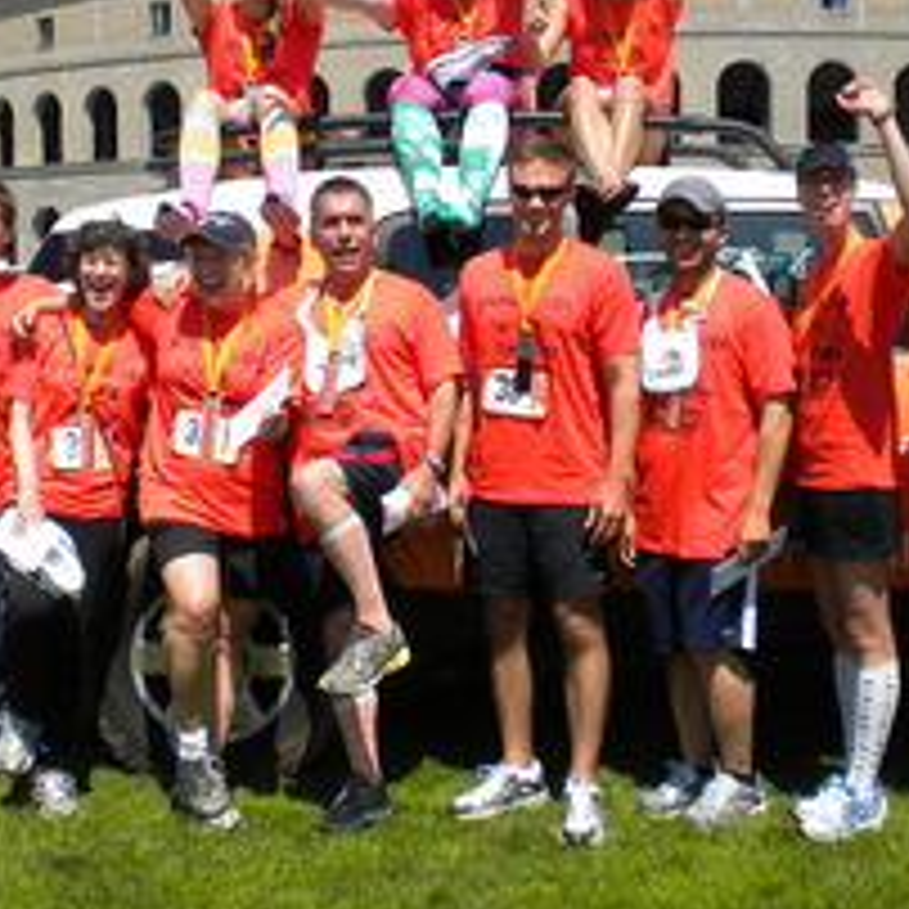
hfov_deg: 28.6
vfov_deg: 28.5
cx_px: 434
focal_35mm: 60
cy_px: 322
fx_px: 1783
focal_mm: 6.3
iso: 80
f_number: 4.6
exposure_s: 1/694
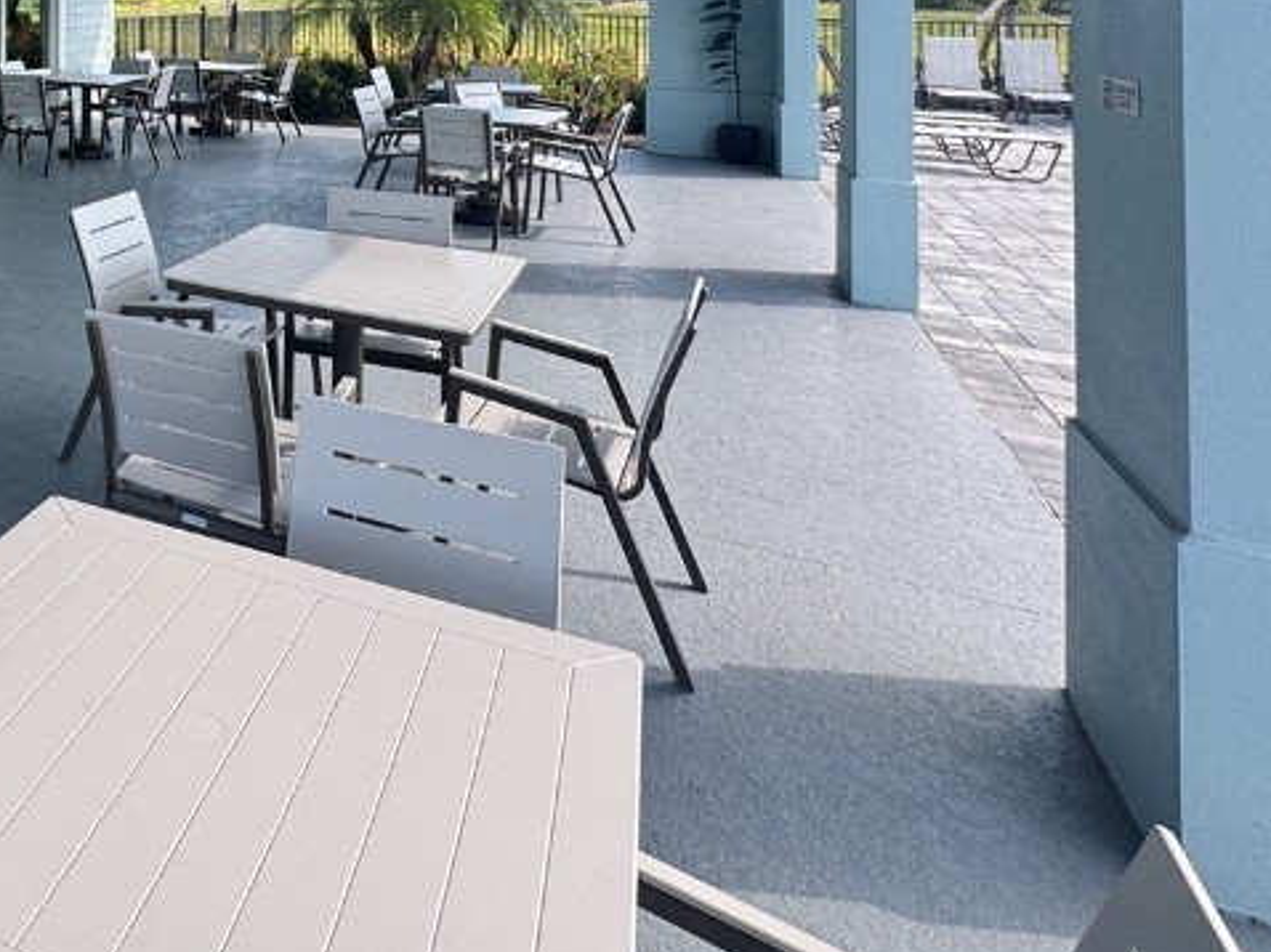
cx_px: 19
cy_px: -32
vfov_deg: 40.1
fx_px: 1101
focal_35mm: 30
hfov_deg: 49.7
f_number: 2.2
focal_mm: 2.22
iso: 40
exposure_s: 1/259
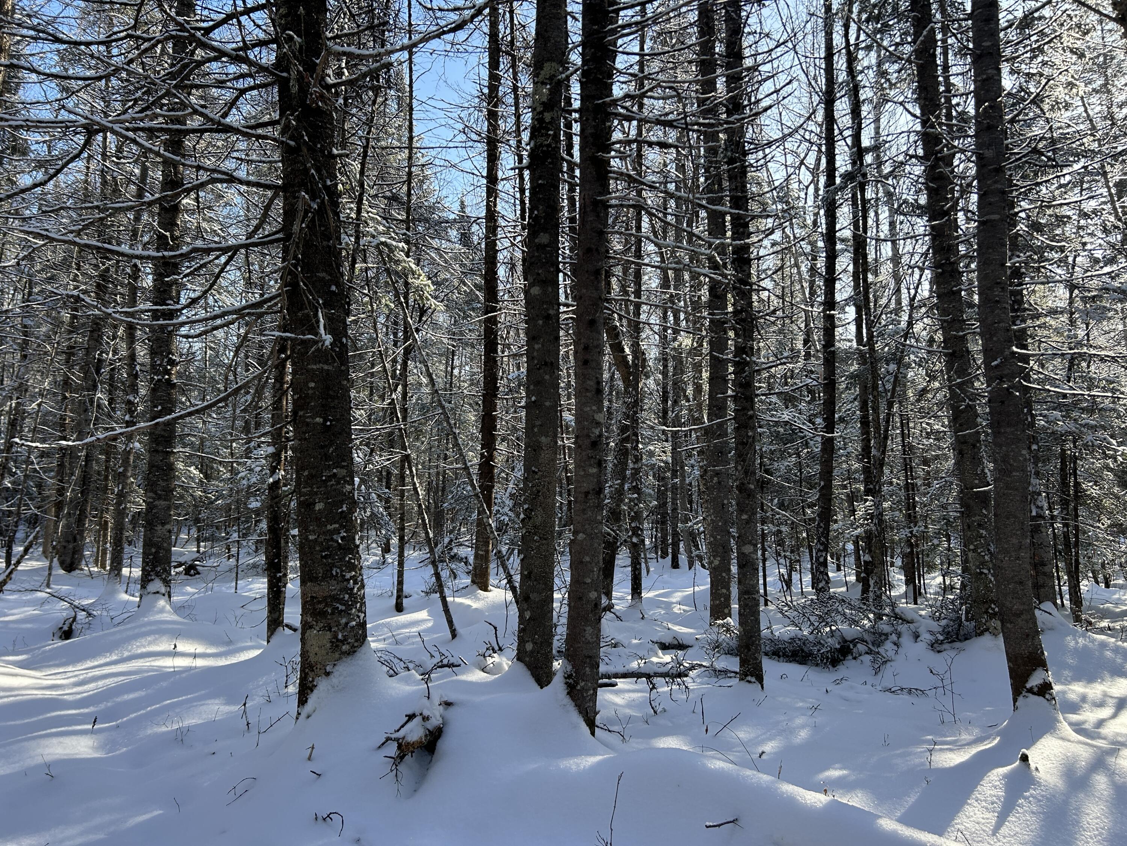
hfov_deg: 67.3
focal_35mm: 26
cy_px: 423
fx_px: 846
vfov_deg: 53.1
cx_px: 564
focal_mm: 5.7
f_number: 1.5
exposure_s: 1/859
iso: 50
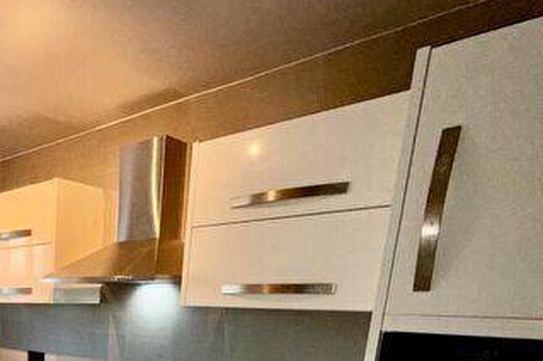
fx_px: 482
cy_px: 403
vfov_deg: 34.9
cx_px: 9
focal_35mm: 32
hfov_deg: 49.0
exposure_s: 1/122
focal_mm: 2.22
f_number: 2.2
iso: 50
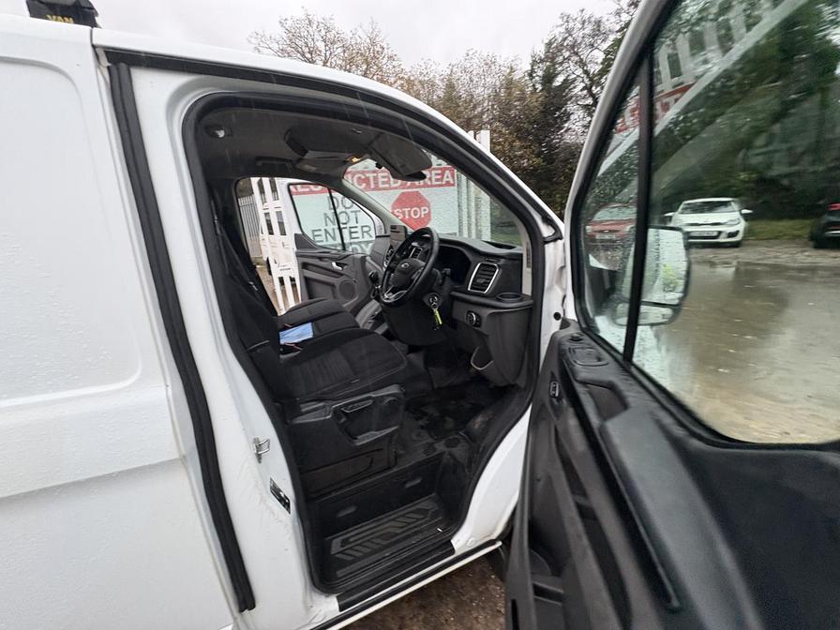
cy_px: 315
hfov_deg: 102.1
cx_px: 420
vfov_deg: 85.7
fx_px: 340
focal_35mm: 14
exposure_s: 1/90
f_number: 2.2
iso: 250
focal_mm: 2.22
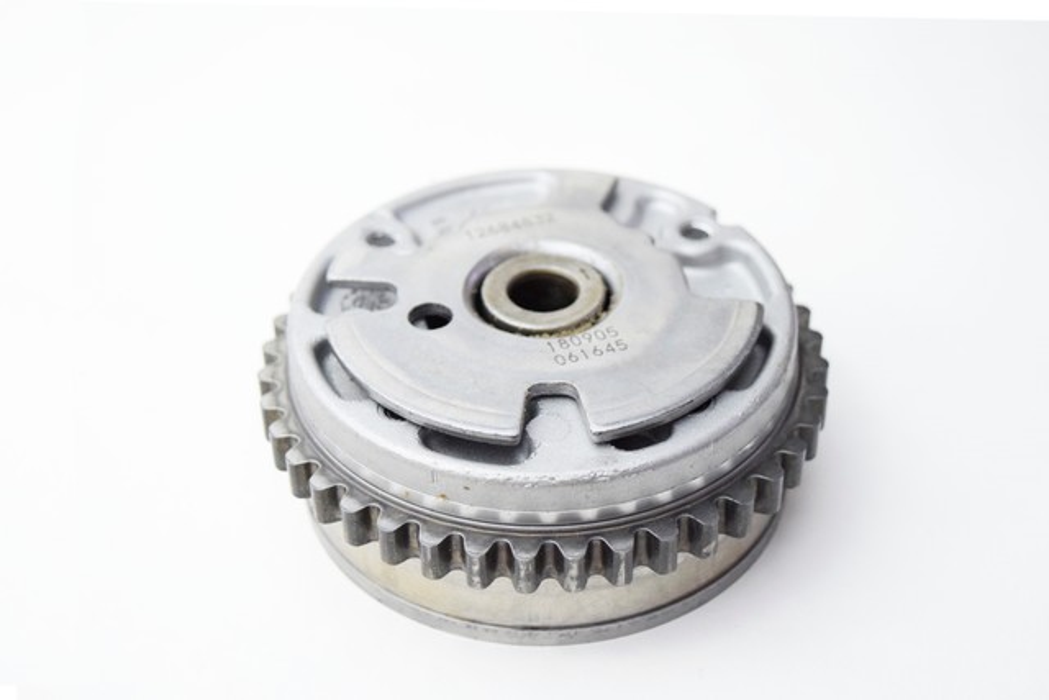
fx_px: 1836
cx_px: 524
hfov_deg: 31.9
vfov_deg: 21.6
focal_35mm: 63
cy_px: 350
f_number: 5
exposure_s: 1/60
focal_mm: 42
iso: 1800
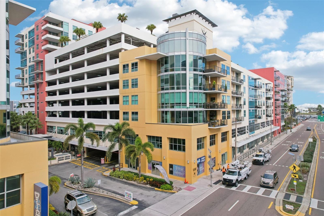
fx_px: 198
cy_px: 108
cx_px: 162
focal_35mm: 22
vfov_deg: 57.2
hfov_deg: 78.6
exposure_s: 1/1600
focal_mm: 8.4
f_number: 2.8
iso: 130
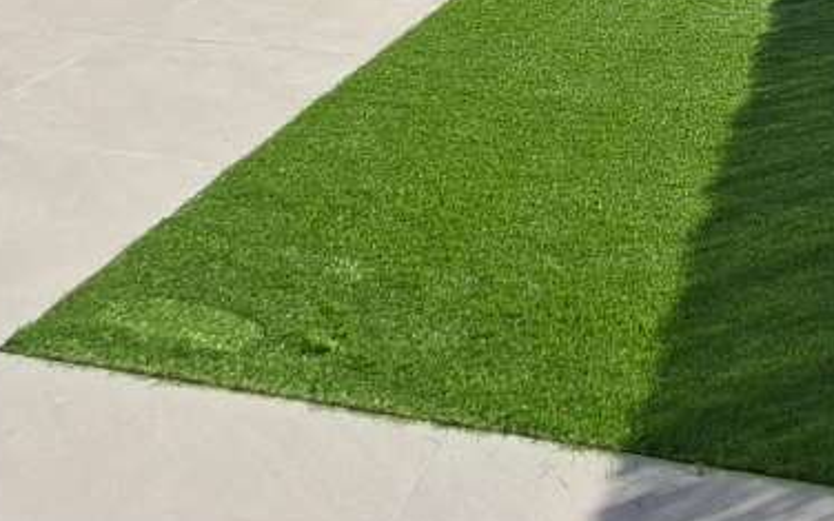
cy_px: -260
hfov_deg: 36.5
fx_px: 1250
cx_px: 566
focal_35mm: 55
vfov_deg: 20.2
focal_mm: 1.74
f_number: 2.2
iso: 40
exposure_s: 1/1497
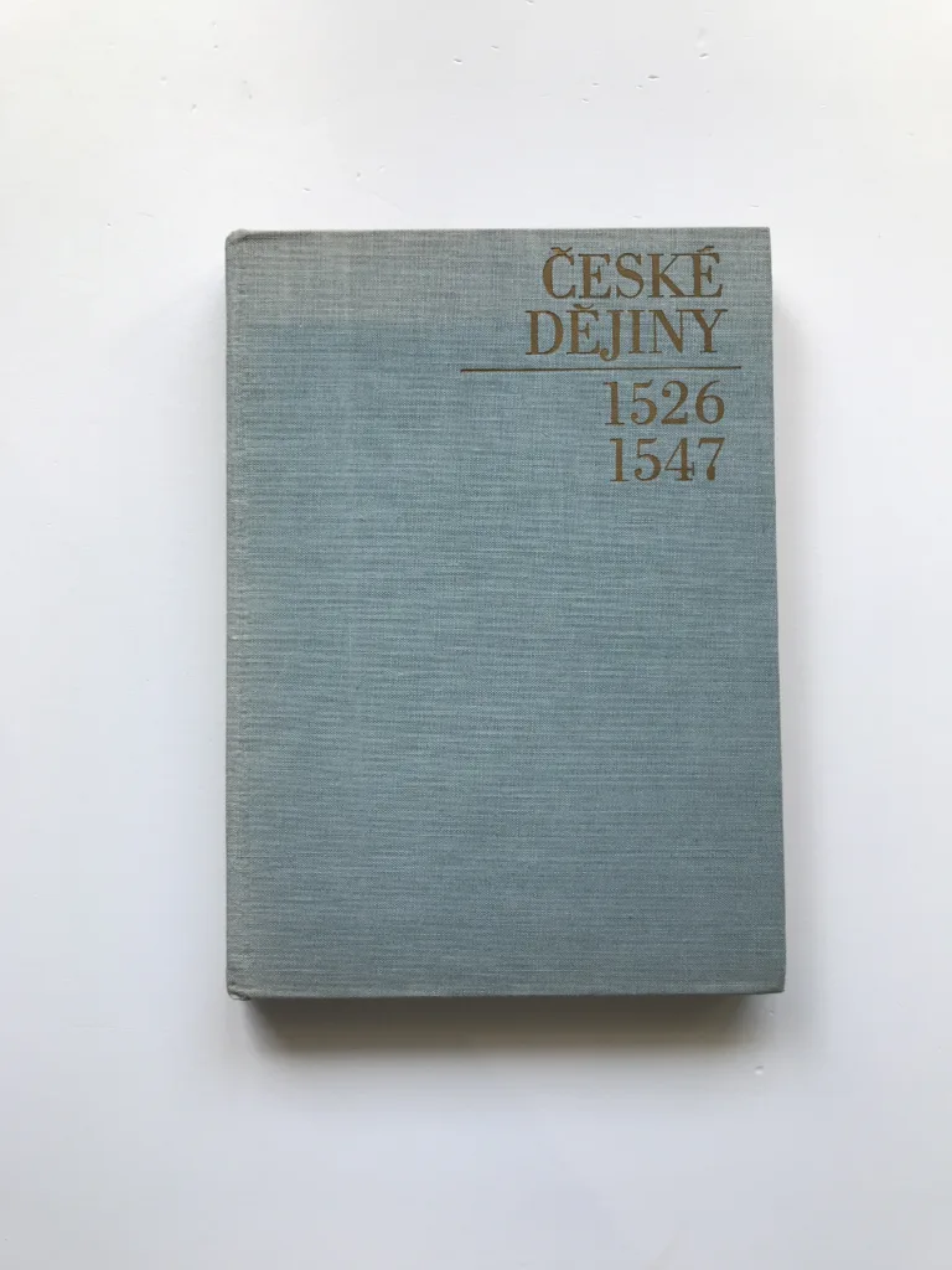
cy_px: 635
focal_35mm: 28
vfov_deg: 63.4
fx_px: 1027
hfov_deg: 49.7
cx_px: 476
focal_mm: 3.99
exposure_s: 1/100
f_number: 1.8
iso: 25
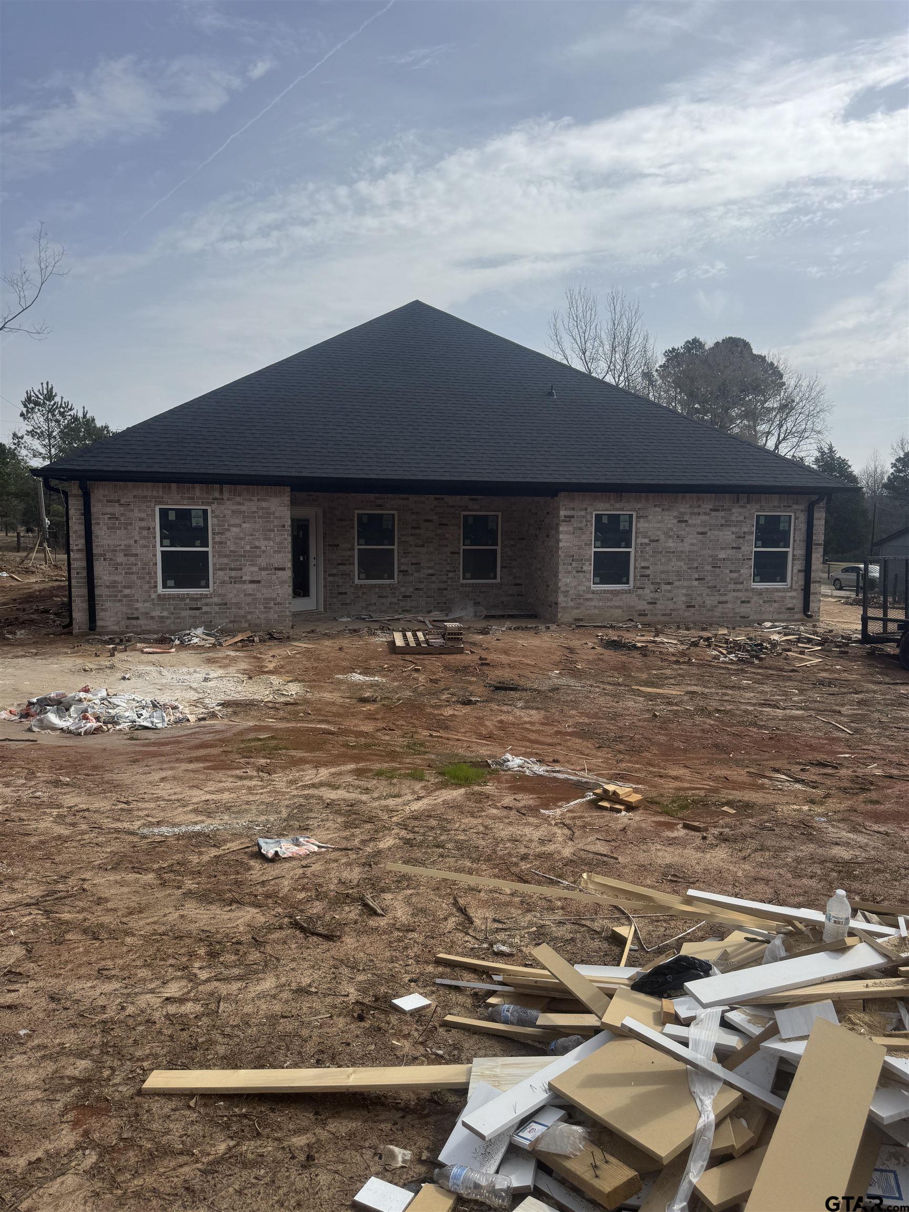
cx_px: 454
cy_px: 606
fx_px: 840
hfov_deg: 56.8
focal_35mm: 24
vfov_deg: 71.6
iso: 80
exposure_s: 1/6410
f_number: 1.78
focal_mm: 6.76
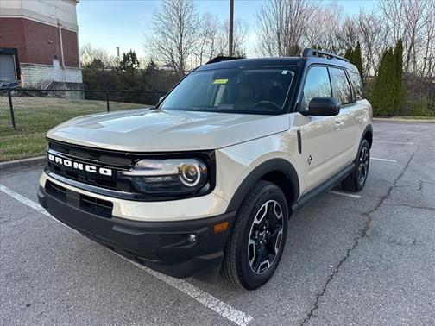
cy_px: 163
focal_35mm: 24
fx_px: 302
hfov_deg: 71.6
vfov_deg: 56.8
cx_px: 218
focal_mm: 6.86
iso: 80
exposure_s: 1/311
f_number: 1.78
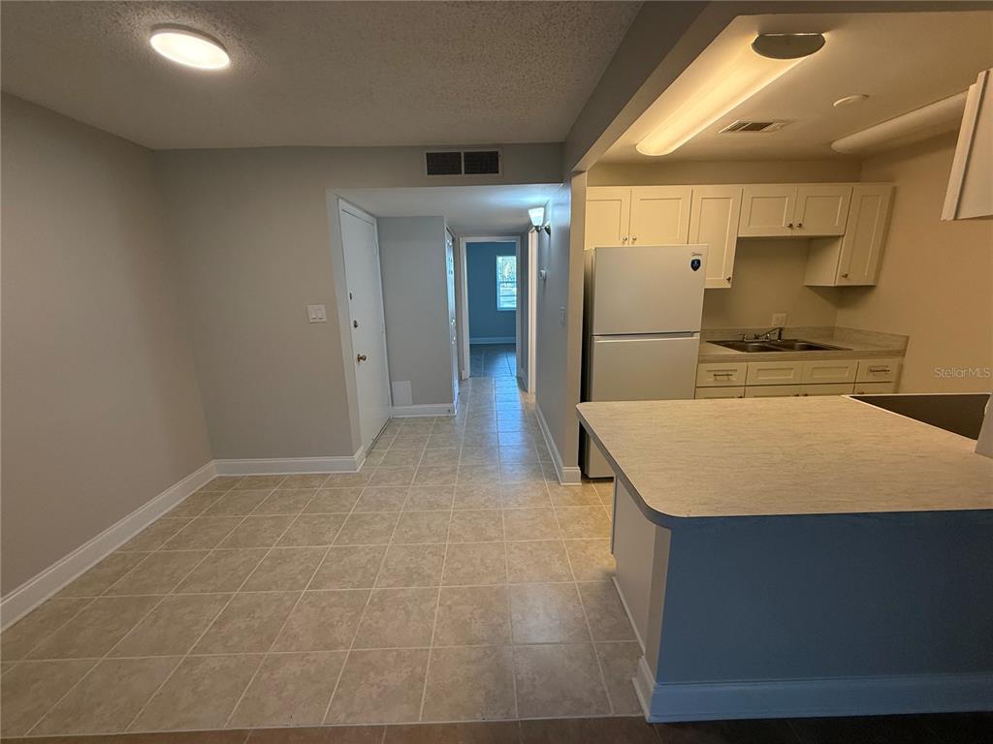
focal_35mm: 14
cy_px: 372
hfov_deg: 102.1
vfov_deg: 85.7
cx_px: 496
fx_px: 402
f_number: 2.2
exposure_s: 1/120
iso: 200
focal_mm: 2.22
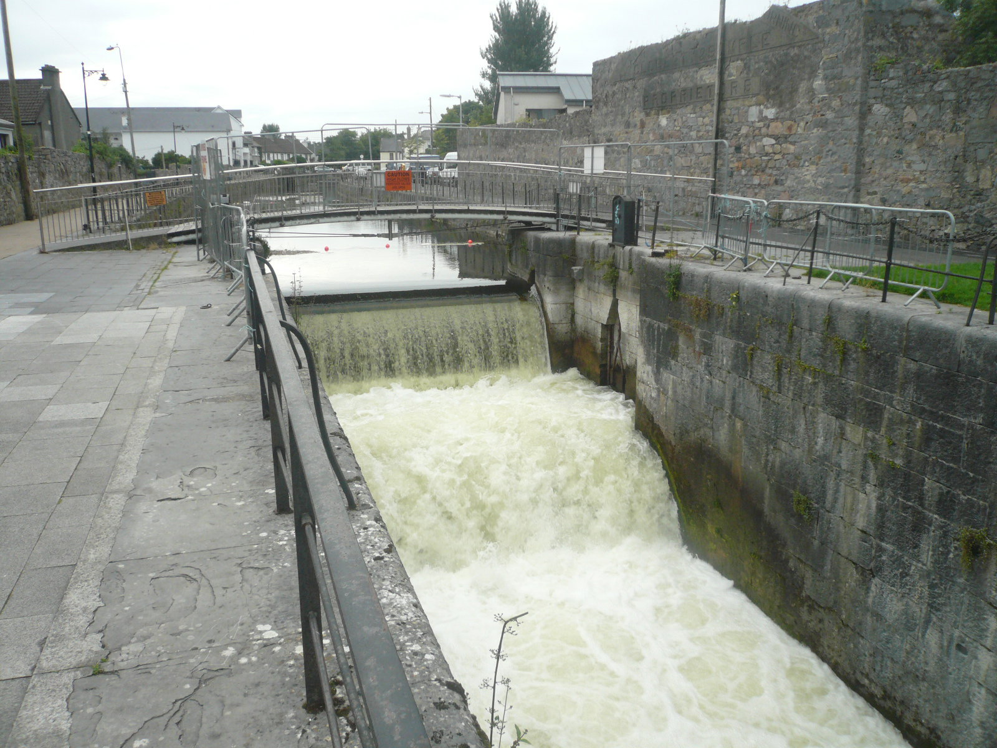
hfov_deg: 63.4
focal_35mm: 28
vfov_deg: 49.7
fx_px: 806
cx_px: 498
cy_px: 374
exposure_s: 1/200
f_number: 2.8
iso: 100
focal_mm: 4.6
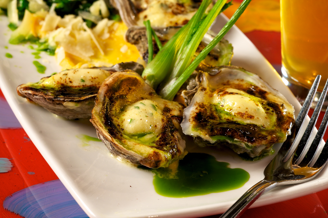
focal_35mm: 90
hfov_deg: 22.6
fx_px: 819
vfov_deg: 15.2
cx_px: 164
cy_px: 109
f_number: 13
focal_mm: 60
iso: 200
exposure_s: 1/1.3
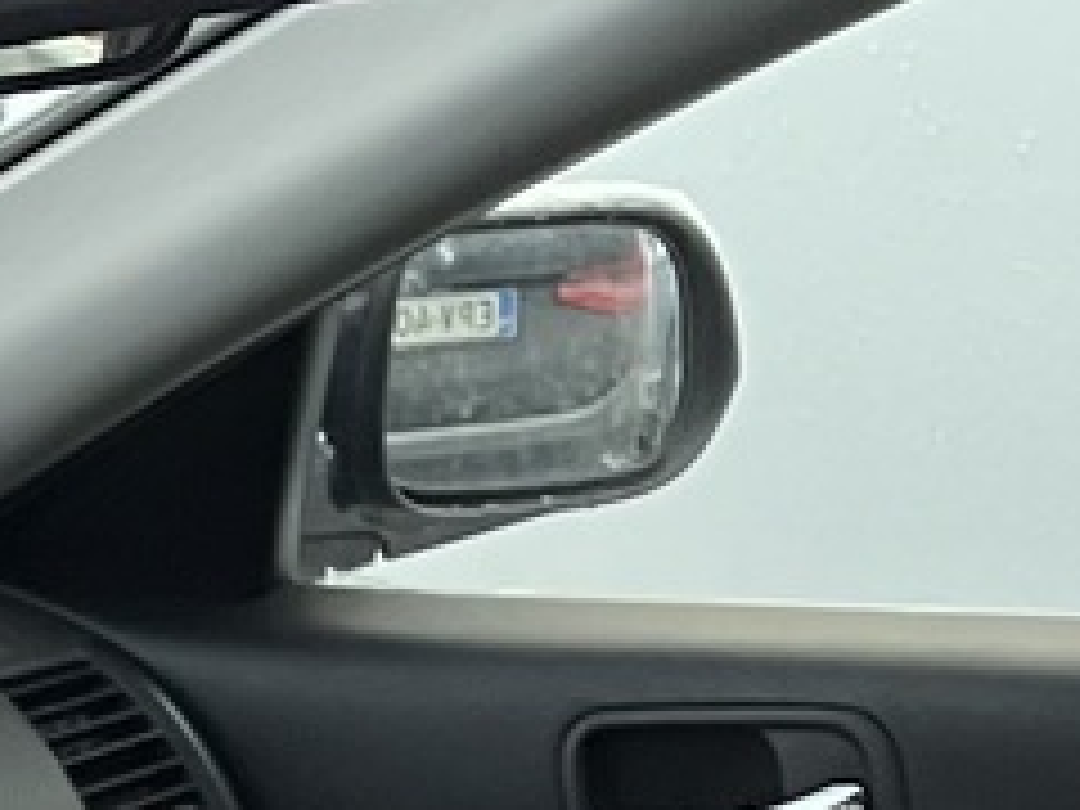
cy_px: 1994
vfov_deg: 8.1
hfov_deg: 11.3
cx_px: -580
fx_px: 5242
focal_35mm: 168
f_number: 1.8
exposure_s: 1/60
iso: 200
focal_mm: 3.99
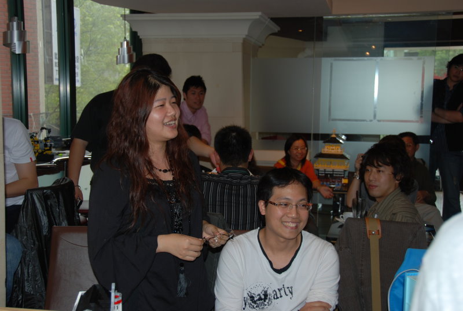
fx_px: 619
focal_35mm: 48
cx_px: 232
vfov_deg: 28.2
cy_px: 156
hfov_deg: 41.0
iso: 100
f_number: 4.2
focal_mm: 32
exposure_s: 1/60
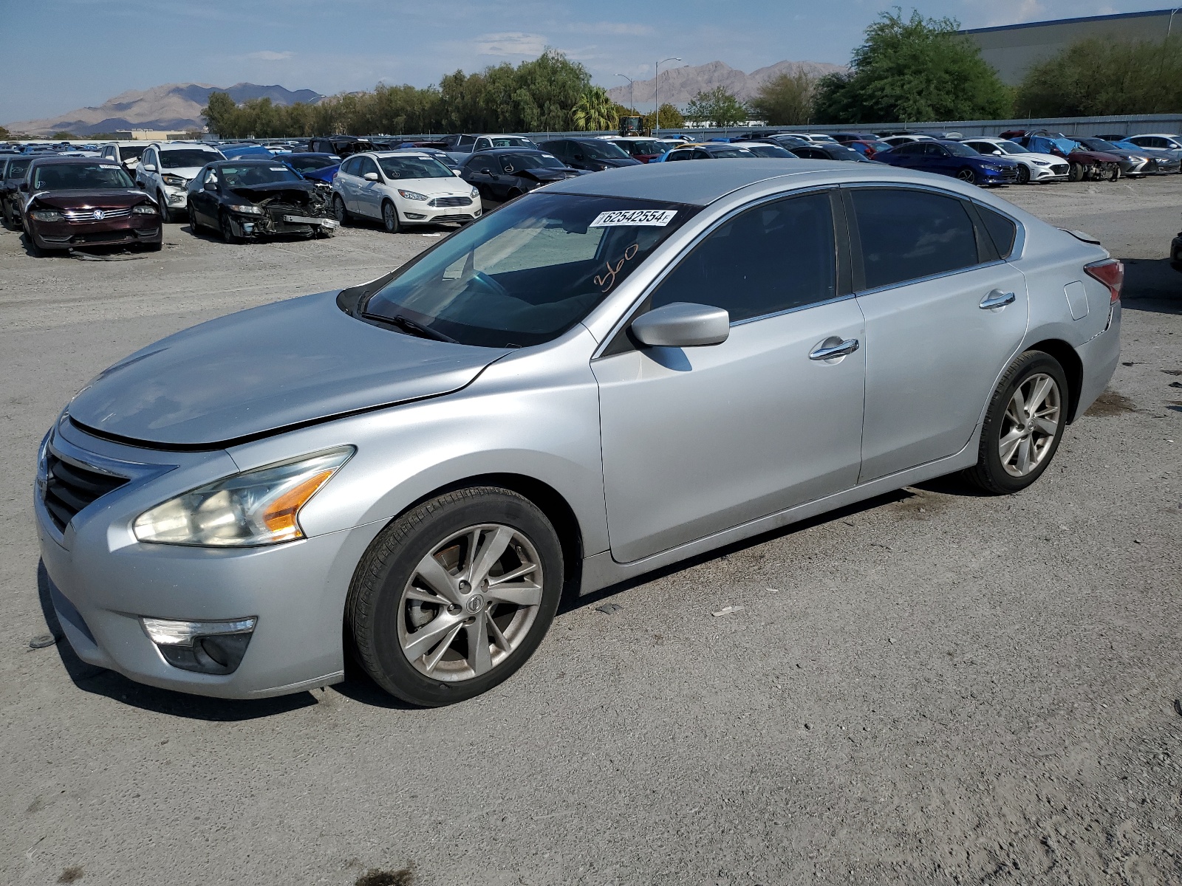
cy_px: 443
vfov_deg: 53.1
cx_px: 591
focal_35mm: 26
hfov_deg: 67.3
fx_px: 888
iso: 50
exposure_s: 1/10000
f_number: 1.5
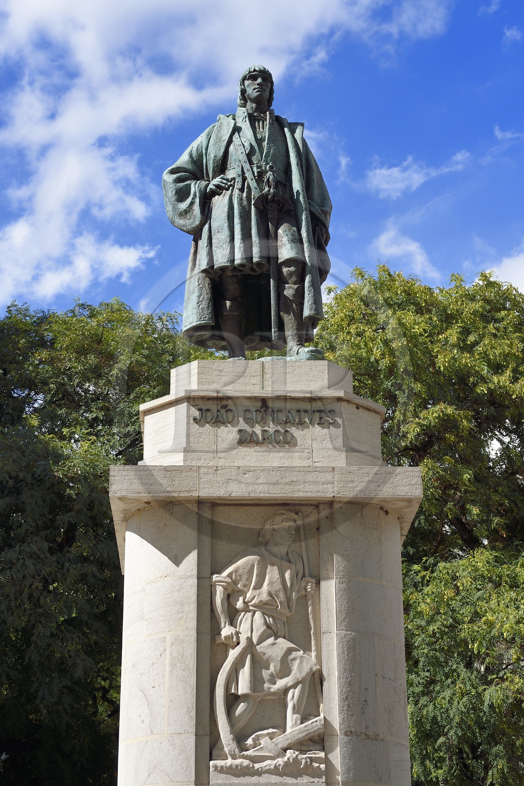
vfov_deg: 28.8
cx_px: 262
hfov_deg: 19.5
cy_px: 393
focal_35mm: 70
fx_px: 1529
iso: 200
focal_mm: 70
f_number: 9
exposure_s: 1/640
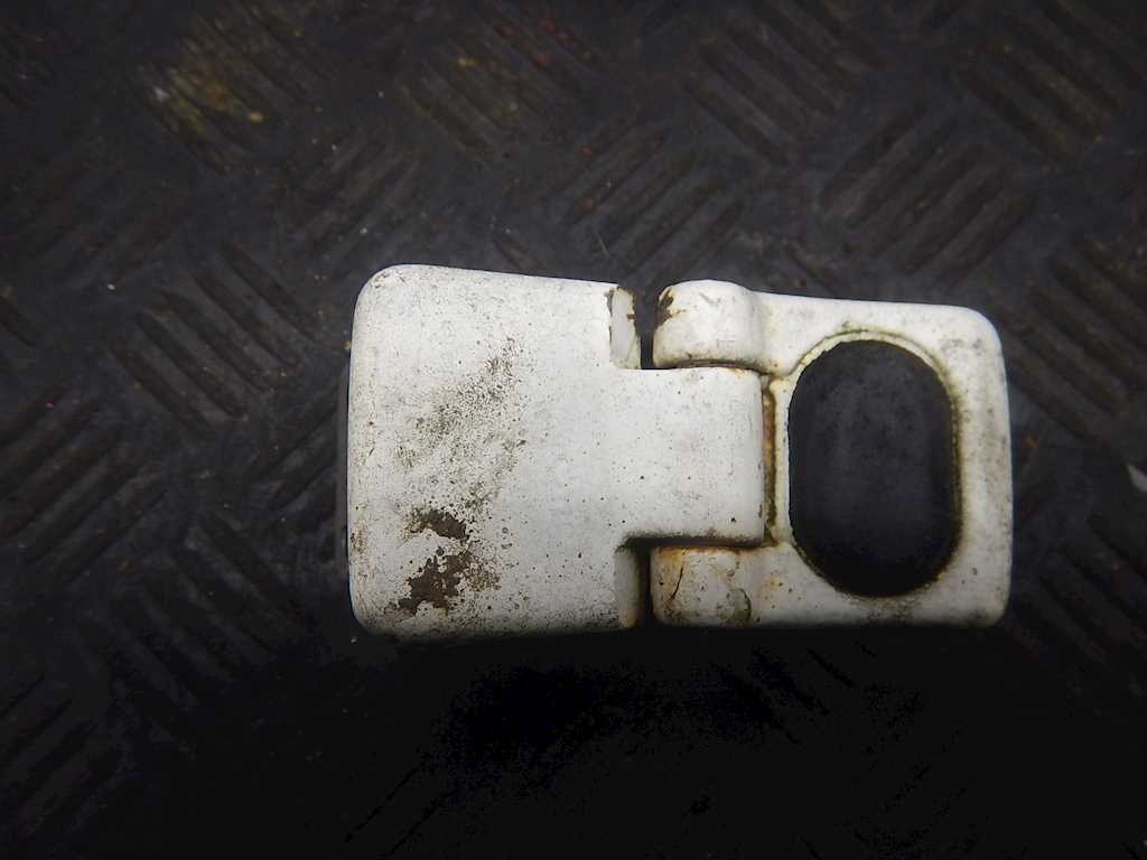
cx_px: 574
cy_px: 430
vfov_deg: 56.8
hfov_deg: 71.6
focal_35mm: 24
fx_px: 795
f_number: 2.8
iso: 140
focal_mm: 4.3
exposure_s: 1/30
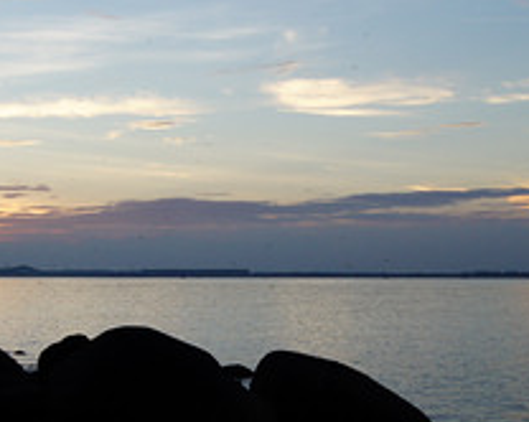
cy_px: 271
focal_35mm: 78
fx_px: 1220
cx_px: 237
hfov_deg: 24.5
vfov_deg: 19.6
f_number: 5.6
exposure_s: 1/250
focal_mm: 18
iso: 200
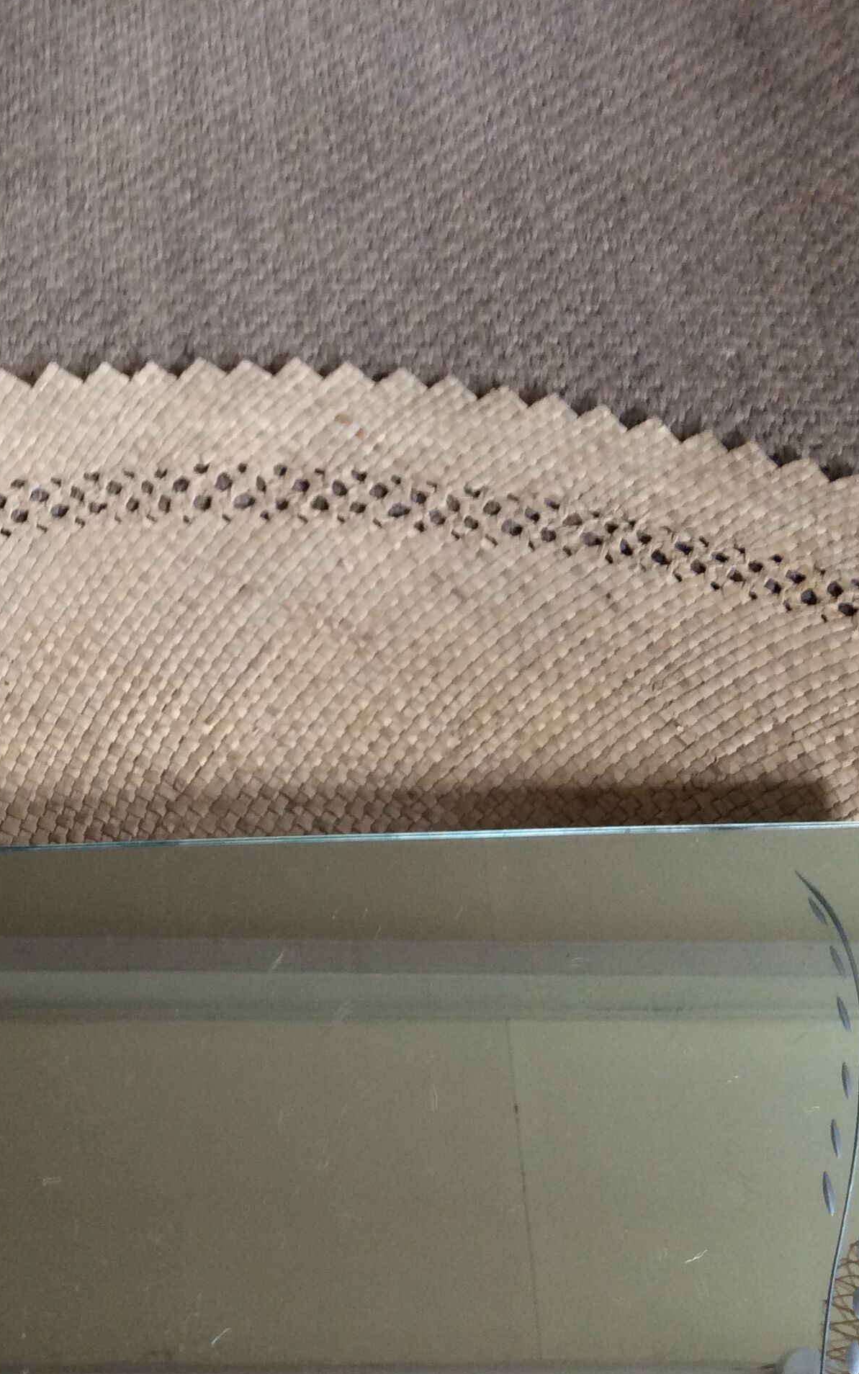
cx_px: 140
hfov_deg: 27.3
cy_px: 681
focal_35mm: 46
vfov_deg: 43.5
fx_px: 1722
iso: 64
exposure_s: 1/25
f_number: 2.4
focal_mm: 3.3
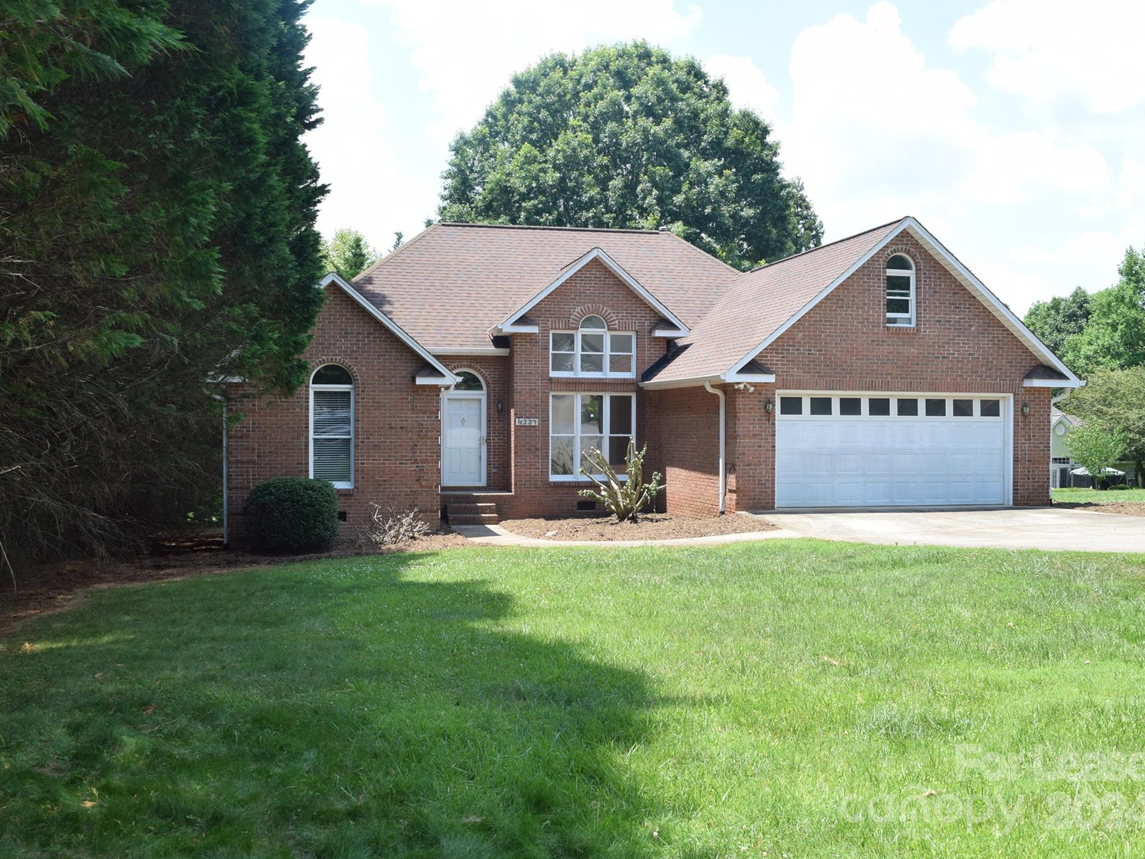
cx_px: 547
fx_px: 1143
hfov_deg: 53.2
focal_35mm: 35
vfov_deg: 41.2
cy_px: 429
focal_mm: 21
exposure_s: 1/250
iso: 200
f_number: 8
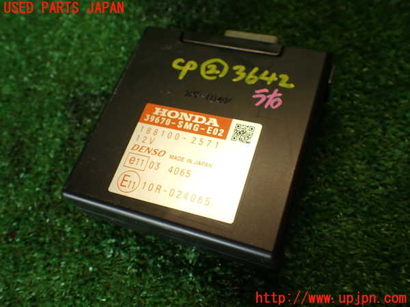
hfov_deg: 56.8
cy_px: 154
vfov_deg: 44.2
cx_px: 205
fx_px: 379
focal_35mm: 32
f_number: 2.4
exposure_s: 1/60
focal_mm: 5.79
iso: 125
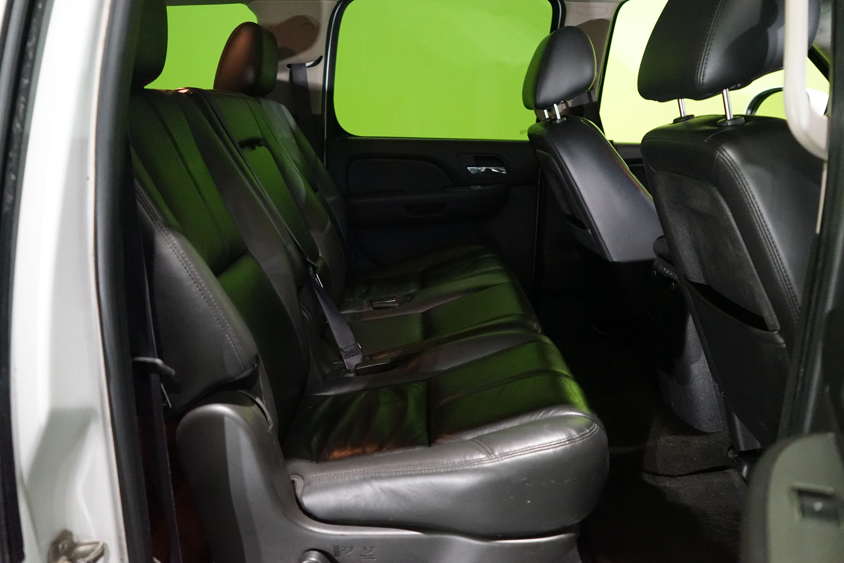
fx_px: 656
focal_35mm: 28
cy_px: 282
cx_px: 422
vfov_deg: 46.4
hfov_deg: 65.5
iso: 6400
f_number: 3.5
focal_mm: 28
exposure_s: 1/80
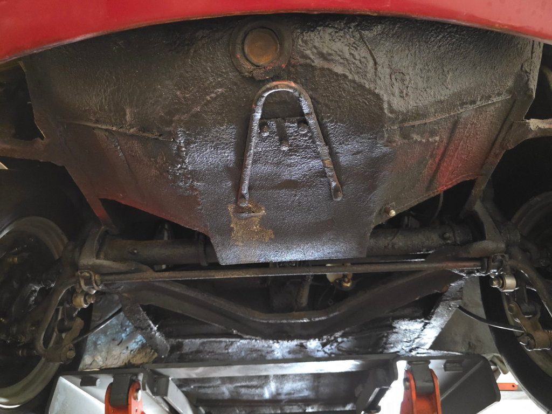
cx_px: 276
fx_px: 367
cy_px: 207
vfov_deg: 58.9
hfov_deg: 73.9
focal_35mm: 23
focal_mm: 6.3
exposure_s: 1/24
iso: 1600
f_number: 1.7
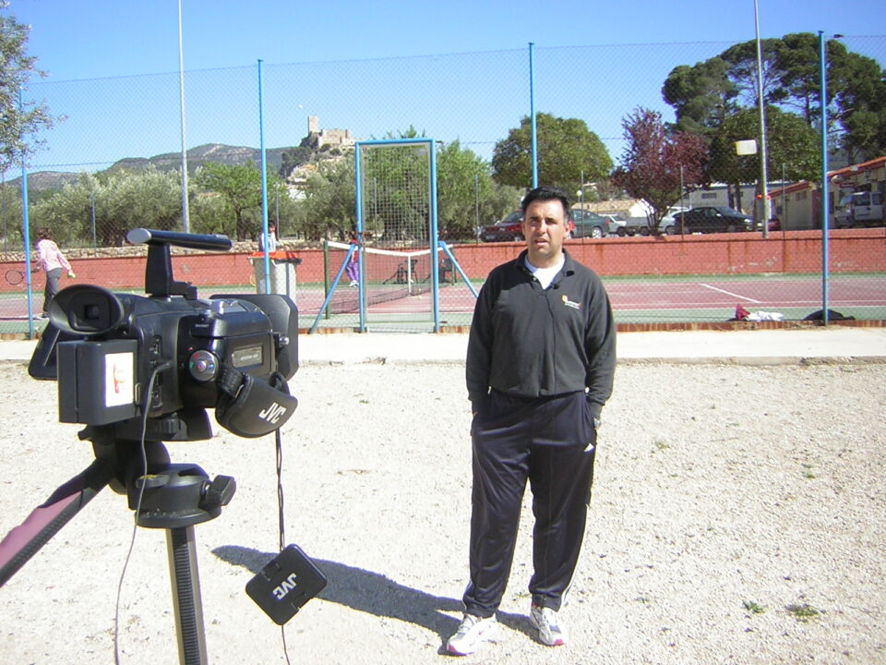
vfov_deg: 39.7
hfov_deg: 51.4
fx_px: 921
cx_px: 443
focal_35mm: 36
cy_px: 332
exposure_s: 1/677
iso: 50
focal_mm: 4.7
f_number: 2.6
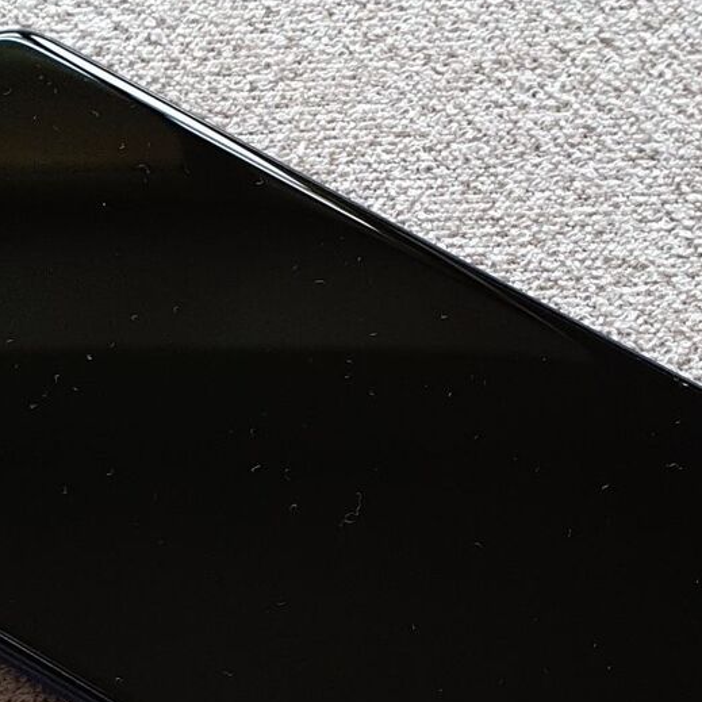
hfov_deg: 20.4
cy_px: 548
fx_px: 1950
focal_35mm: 85
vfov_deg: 20.2
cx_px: 345
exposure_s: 1/100
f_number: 2.4
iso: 160
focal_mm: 4.32
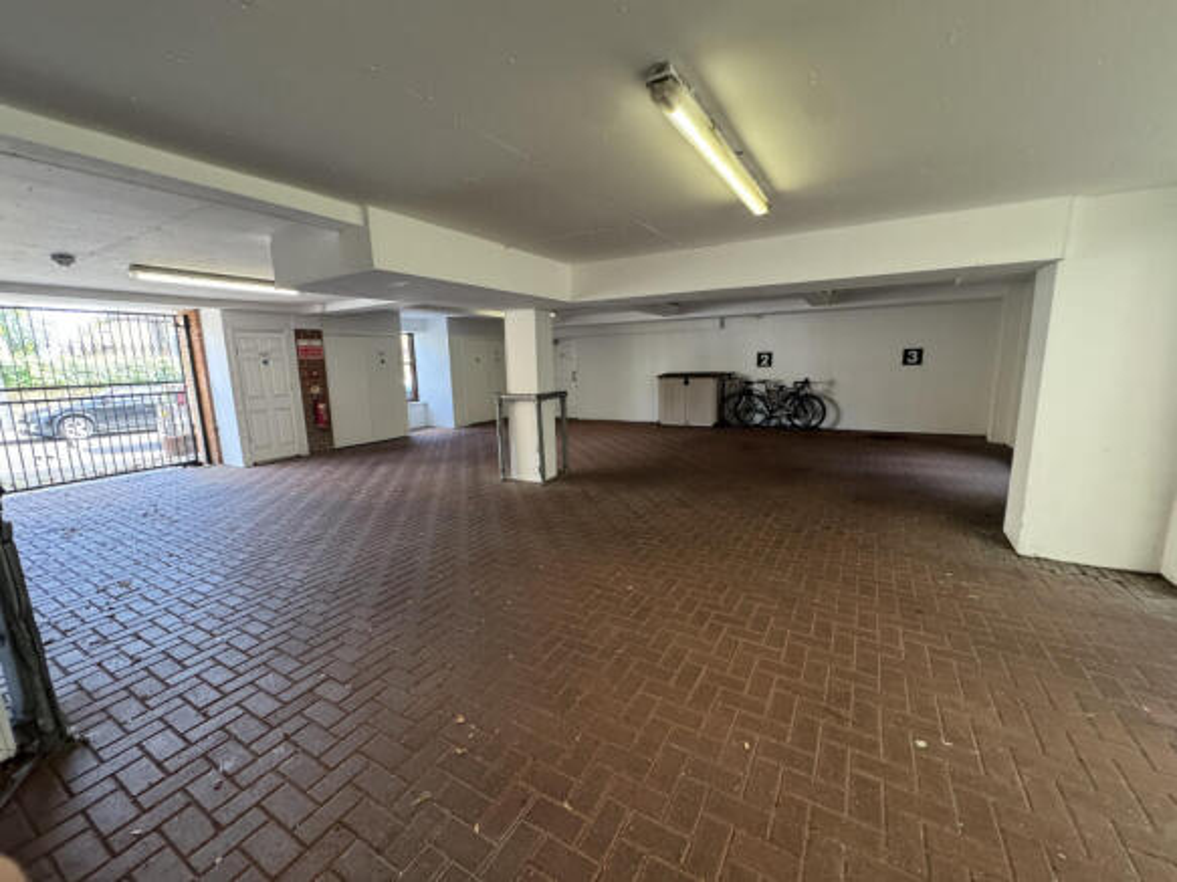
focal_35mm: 14
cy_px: 441
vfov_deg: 85.7
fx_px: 476
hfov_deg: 102.1
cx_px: 588
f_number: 2.2
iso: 320
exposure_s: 1/72
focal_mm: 2.22
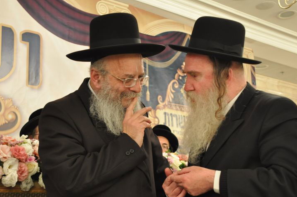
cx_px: 139
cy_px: 107
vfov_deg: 21.2
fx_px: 527
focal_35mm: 64
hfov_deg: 31.4
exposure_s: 1/40
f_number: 4.2
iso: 800
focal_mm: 30
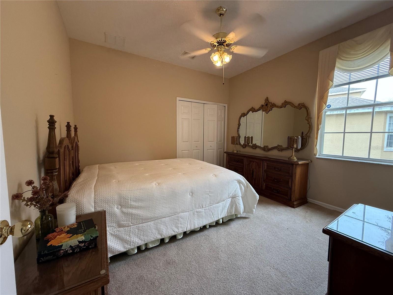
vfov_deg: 85.7
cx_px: 196
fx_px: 159
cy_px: 148
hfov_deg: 102.1
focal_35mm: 14
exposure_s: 1/120
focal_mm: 2.22
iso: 320
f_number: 2.2
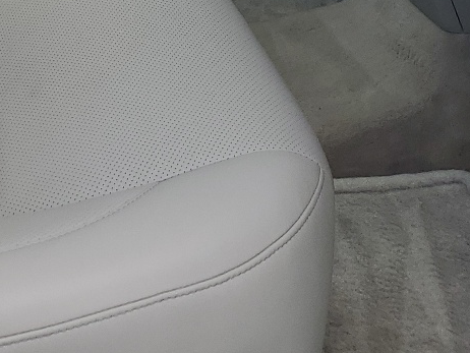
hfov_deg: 21.3
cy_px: -255
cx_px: 43
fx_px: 1223
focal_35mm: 90
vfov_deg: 14.7
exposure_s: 1/588
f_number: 1.5
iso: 50
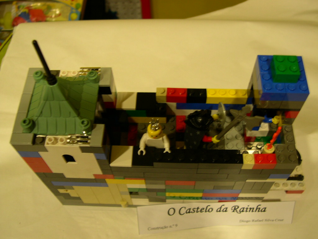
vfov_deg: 37.7
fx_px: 349
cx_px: 159
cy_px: 120
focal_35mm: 38
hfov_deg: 49.0
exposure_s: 1/5.4
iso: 100
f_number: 2.8
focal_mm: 8
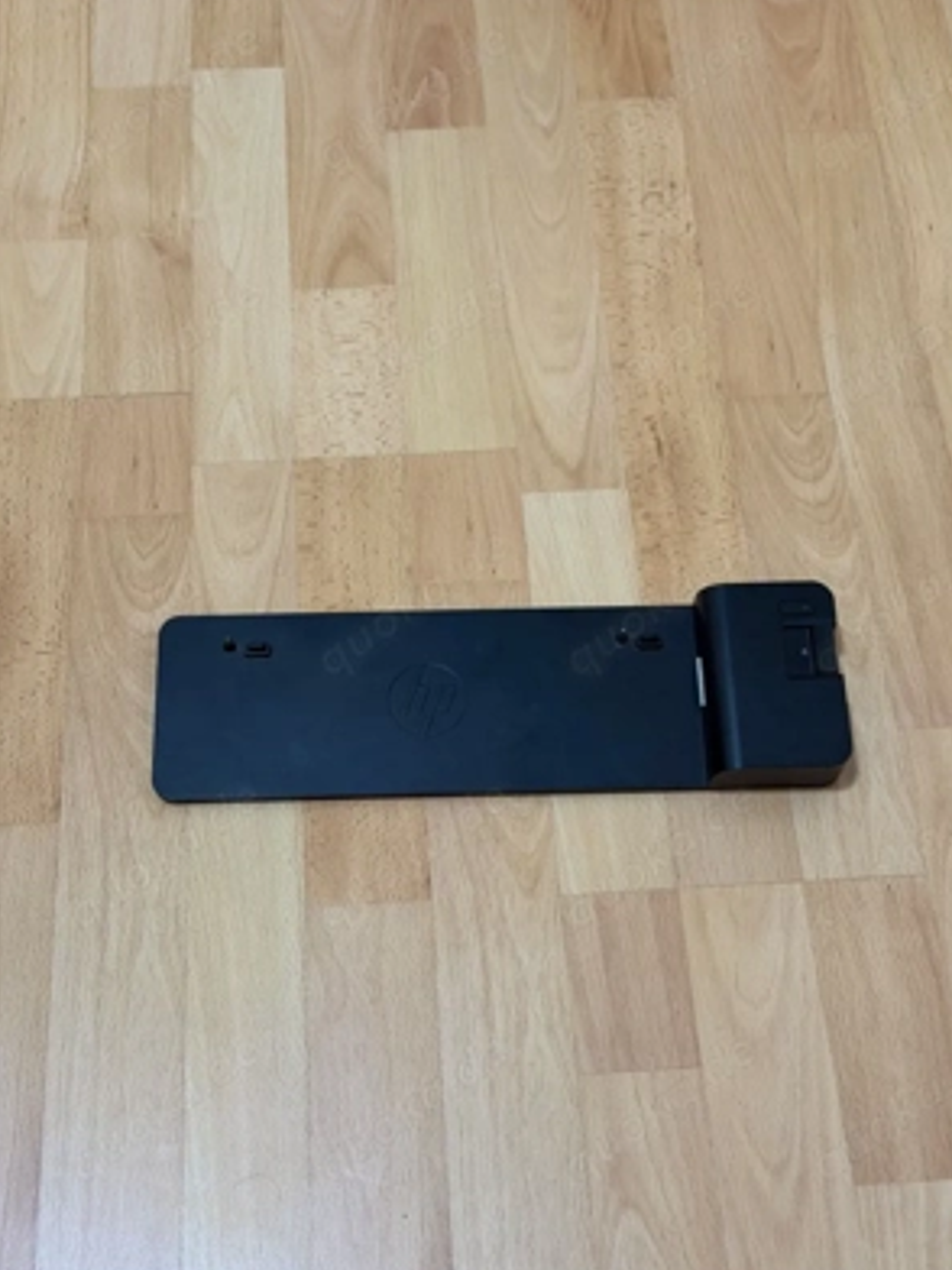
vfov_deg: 38.9
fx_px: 1797
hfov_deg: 29.7
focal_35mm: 49
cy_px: 638
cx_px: 482
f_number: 1.78
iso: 500
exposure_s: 1/33
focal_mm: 6.76
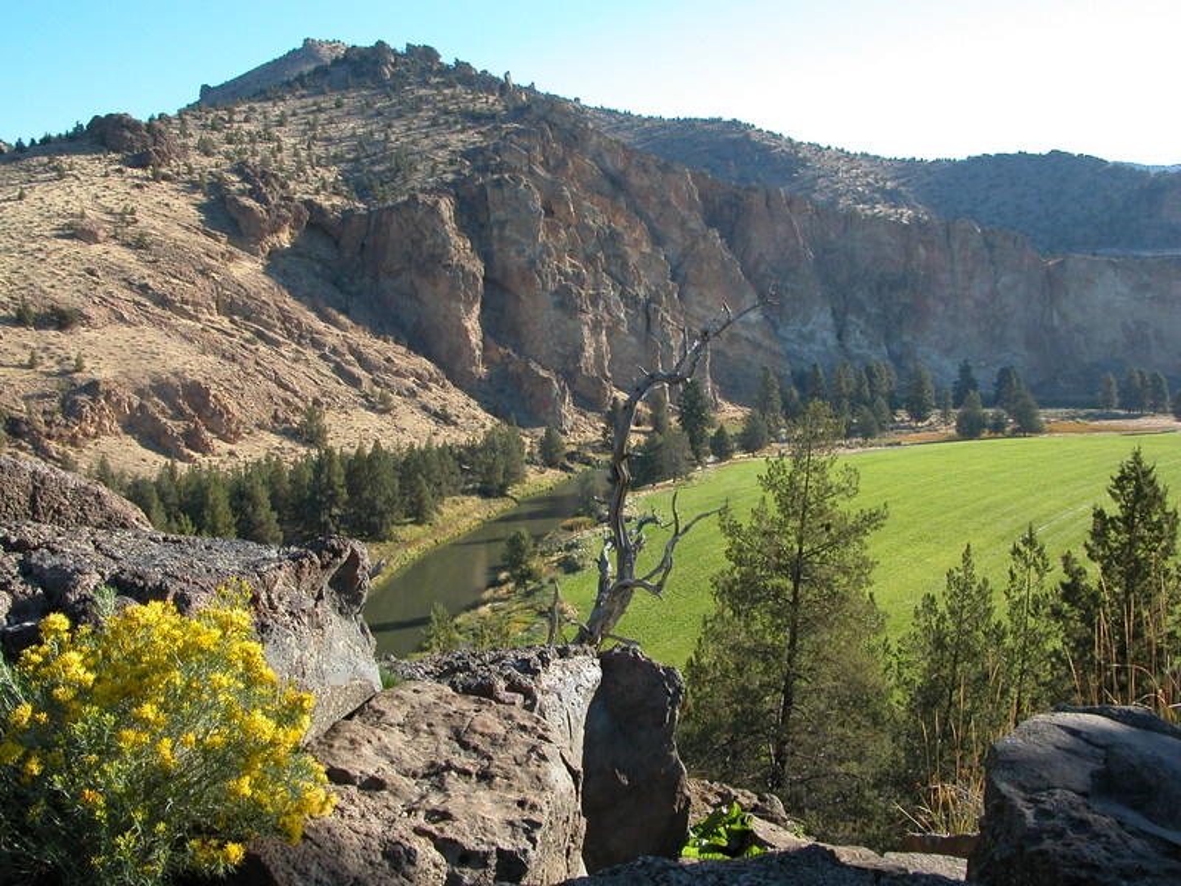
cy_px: 443
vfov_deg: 40.7
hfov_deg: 52.6
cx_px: 590
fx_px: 1194
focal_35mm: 35
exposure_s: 1/192
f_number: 5
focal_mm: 8.9
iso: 100
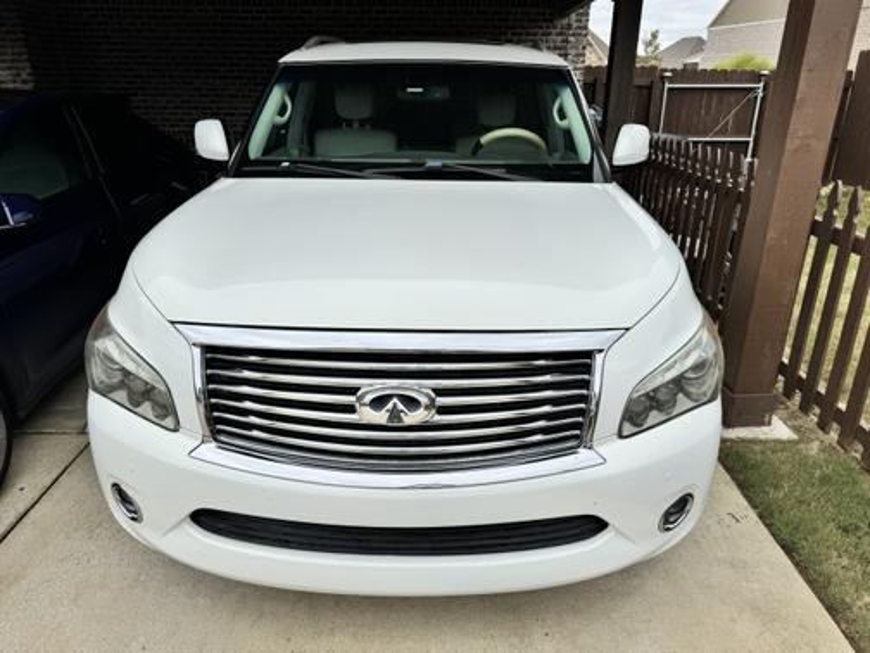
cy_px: 326
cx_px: 435
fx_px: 603
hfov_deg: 71.6
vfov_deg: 56.8
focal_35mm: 24
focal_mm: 6.76
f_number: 1.78
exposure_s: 1/2415
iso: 80
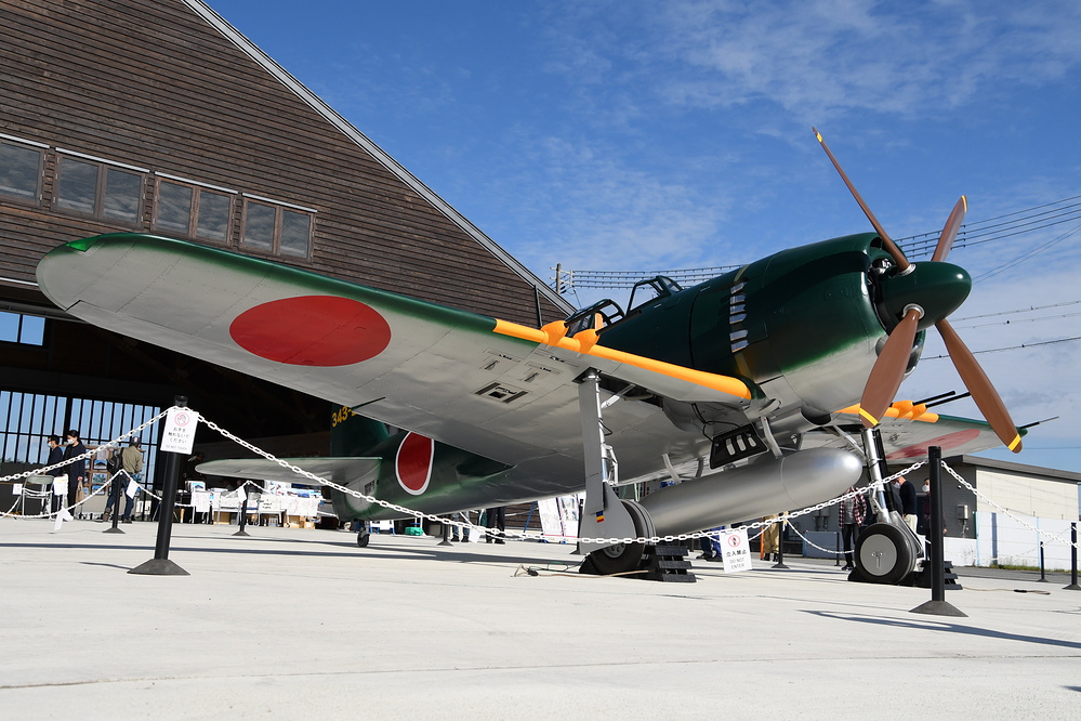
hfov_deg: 49.6
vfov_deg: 34.2
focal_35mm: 39
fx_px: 1171
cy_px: 360
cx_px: 540
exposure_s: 1/2500
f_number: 7.1
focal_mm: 26
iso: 450
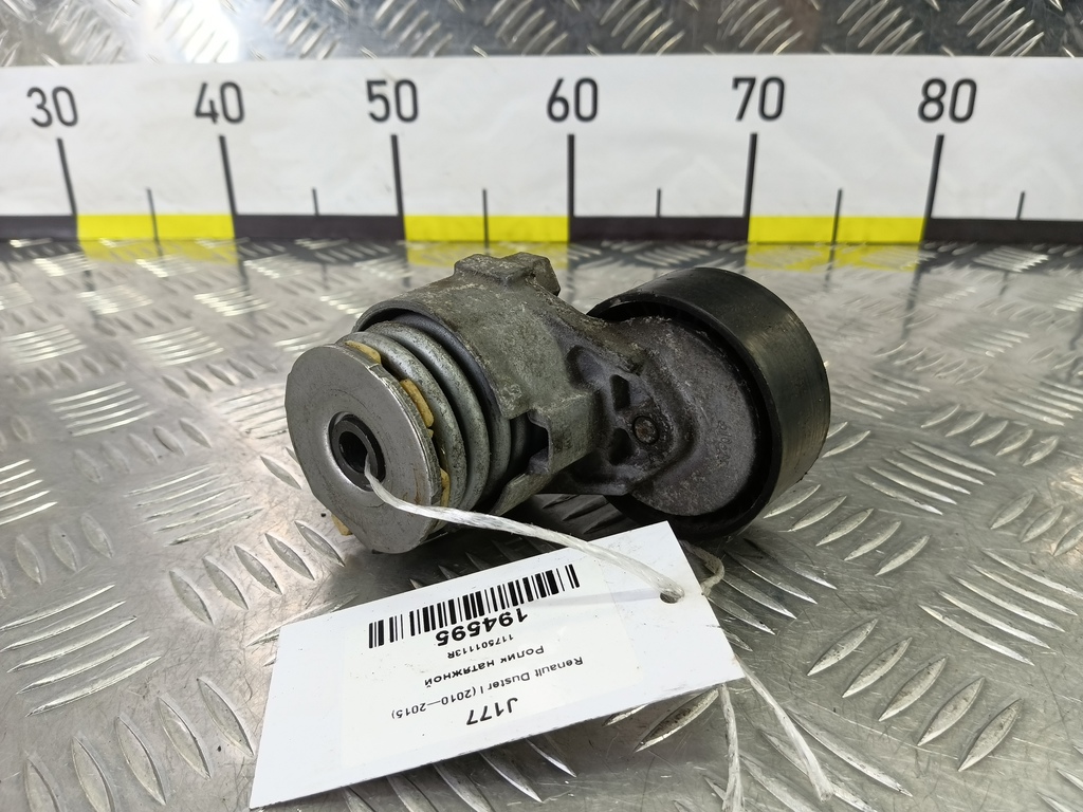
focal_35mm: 23
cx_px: 542
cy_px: 406
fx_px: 720
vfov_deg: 58.9
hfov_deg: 73.9
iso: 122
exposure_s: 1/50
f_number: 1.6
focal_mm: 4.11
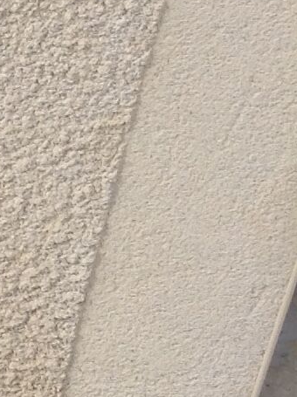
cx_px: -547
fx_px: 2156
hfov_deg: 7.1
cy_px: 155
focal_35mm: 188
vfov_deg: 10.5
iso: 25
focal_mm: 3.3
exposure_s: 1/341
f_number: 2.4
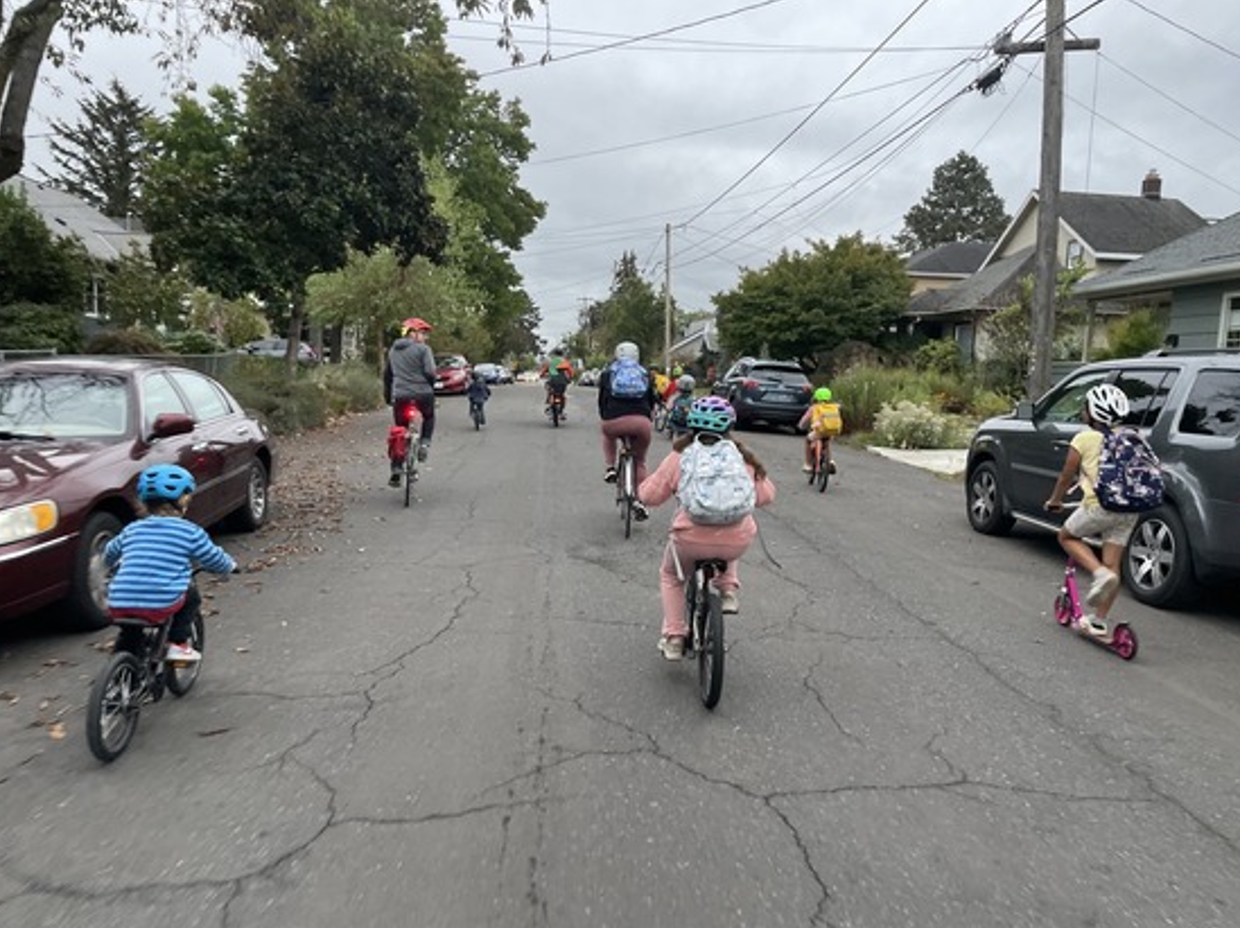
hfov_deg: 65.4
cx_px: 614
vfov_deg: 51.3
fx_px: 967
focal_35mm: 27
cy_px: 475
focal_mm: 4.2
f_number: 1.6
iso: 125
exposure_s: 1/108
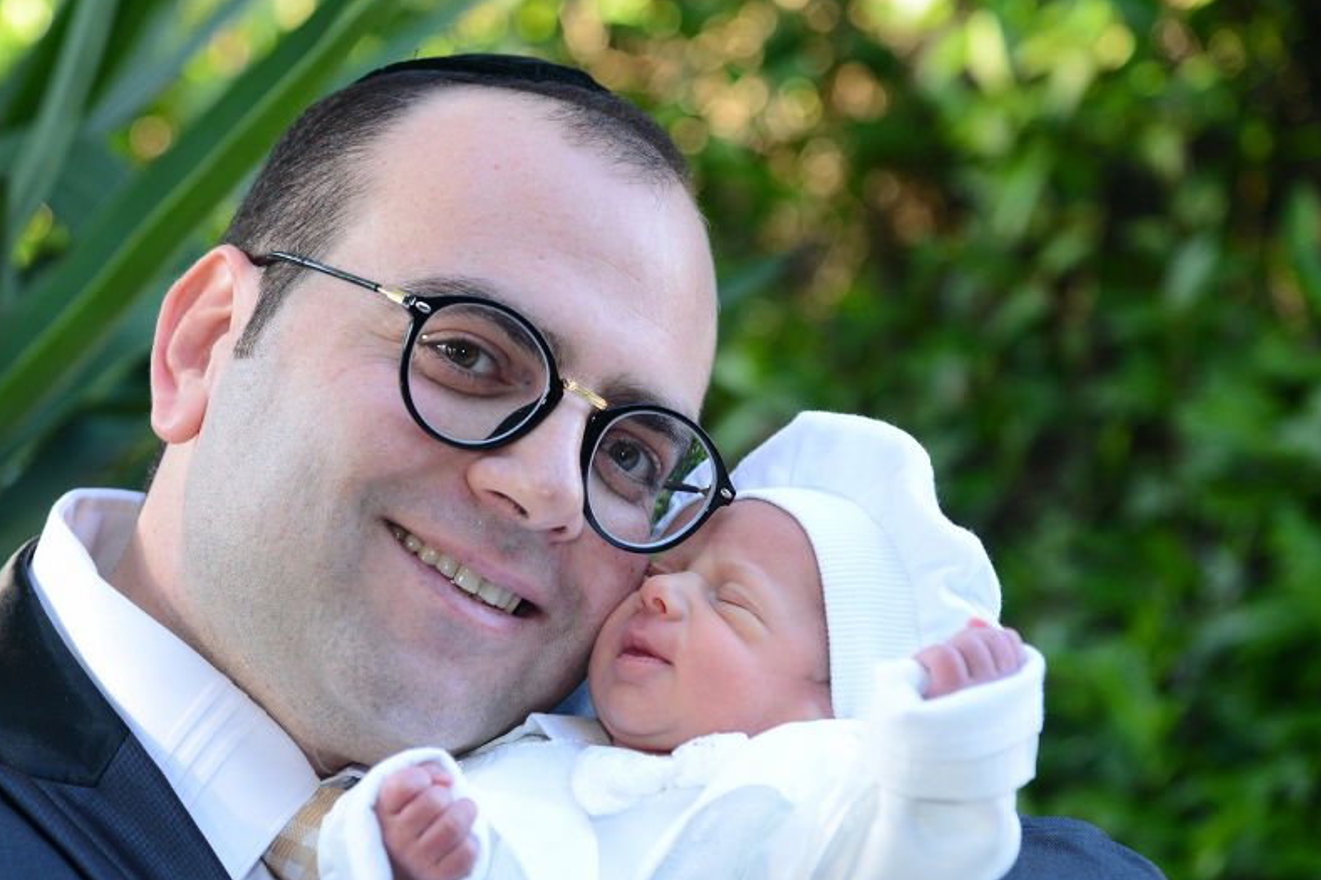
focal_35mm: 156
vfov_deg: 8.8
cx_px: 575
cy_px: 529
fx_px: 5723
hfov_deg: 13.2
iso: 640
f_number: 5
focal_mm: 120
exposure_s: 1/125
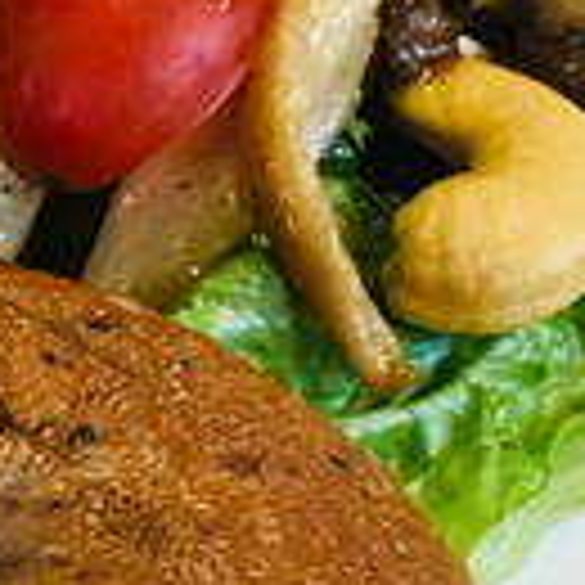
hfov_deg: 10.6
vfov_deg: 10.9
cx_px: -342
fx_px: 3021
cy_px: 612
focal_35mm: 158
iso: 40
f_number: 2.2
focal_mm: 4.15
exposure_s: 1/15
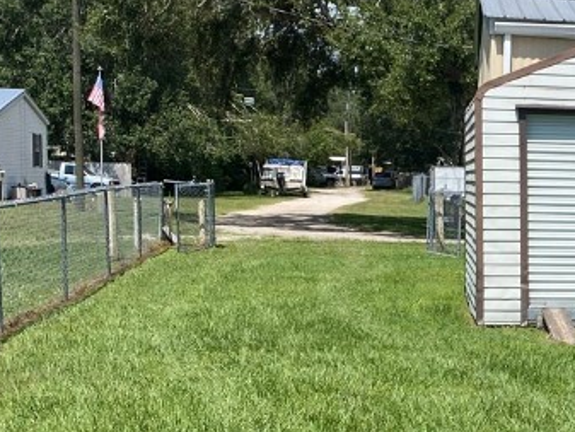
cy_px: 345
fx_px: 1313
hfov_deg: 22.9
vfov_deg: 18.5
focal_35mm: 79
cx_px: 665
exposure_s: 1/2755
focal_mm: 4.25
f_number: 1.8
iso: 32
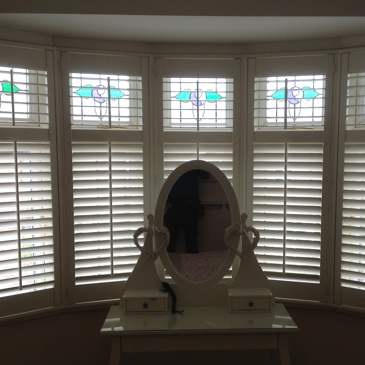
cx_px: 217
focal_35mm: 57
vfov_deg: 30.0
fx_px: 680
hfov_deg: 30.0
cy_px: 216
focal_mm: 4.28
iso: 64
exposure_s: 1/120
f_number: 2.4
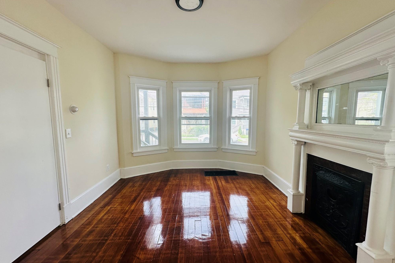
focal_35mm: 15
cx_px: 199
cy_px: 134
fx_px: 165
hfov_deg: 100.4
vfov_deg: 77.3
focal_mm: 2.22
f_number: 2.2
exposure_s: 1/120
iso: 64
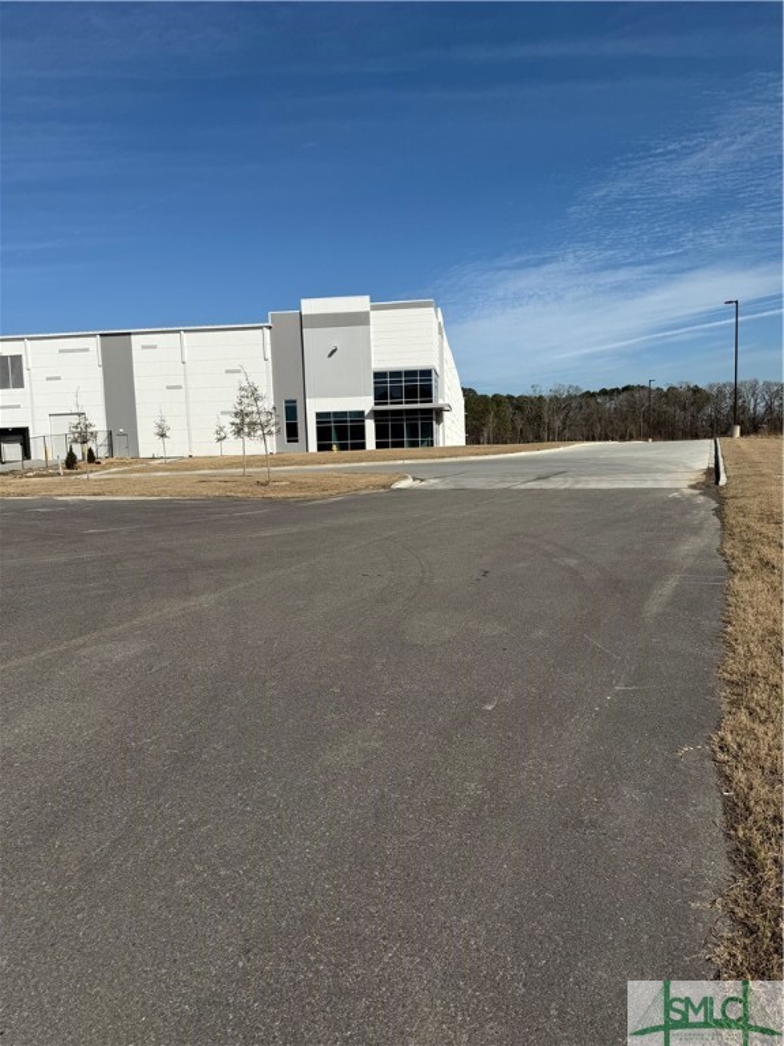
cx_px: 392
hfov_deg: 56.8
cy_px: 523
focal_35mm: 24
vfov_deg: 71.6
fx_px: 725
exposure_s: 1/9091
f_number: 1.78
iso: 80
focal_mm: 6.76
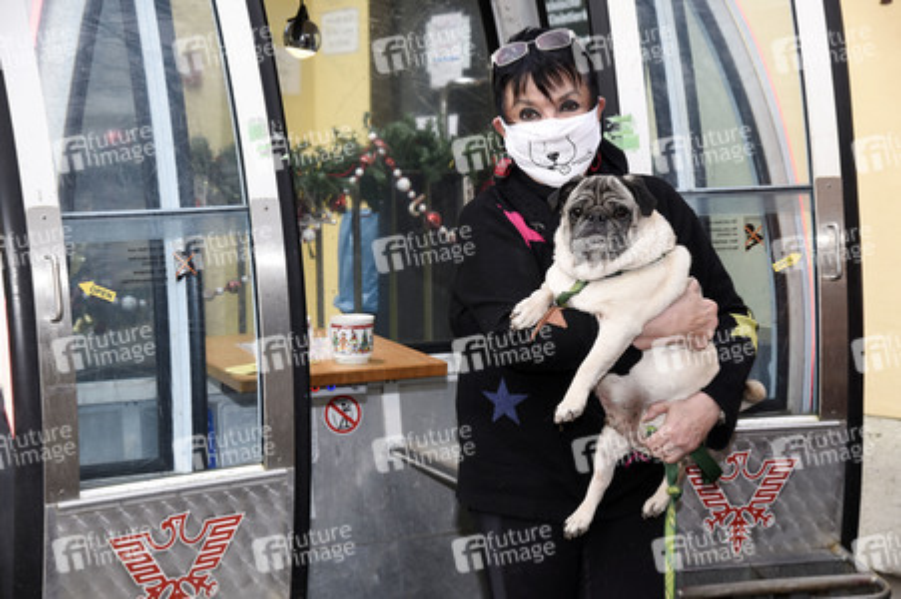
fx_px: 1751
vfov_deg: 19.4
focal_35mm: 70
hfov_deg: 28.9
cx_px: 450
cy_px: 300
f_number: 6.3
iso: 800
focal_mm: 70
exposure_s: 1/160
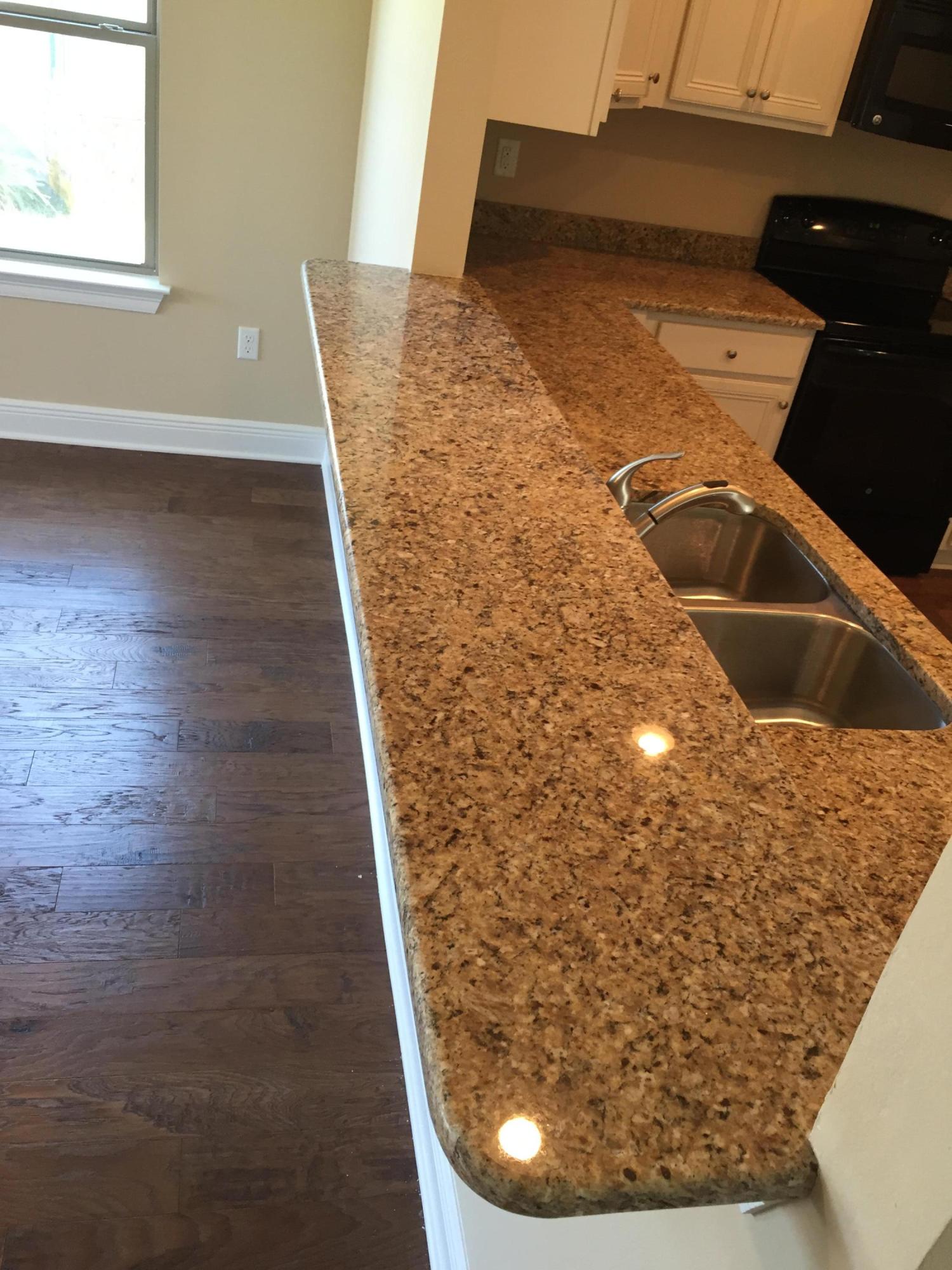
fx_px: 1063
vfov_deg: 61.7
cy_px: 635
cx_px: 476
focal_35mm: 29
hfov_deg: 48.2
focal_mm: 4.15
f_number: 2.2
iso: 64
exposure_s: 1/30
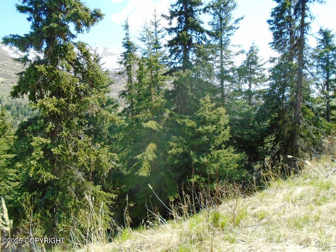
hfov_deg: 67.3
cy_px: 126
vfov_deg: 53.1
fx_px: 252
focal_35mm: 26
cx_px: 168
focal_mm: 4.6
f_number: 3.2
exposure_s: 1/320
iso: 100
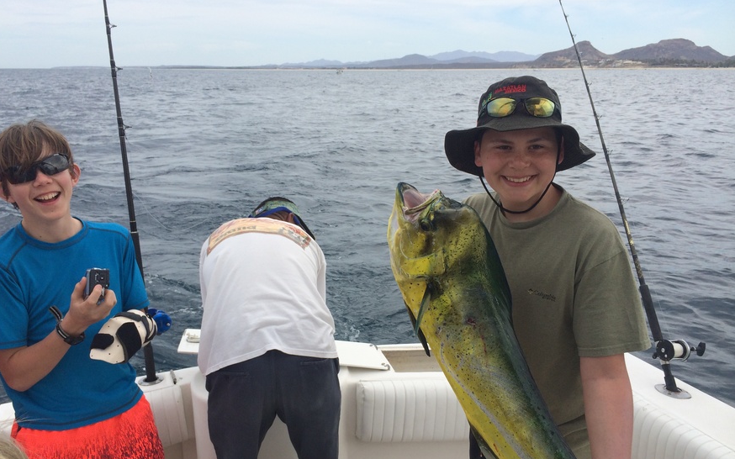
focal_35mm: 33
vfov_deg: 38.3
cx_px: 356
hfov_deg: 58.1
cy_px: 258
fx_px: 661
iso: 32
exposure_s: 1/1953
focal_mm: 4.12
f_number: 2.2
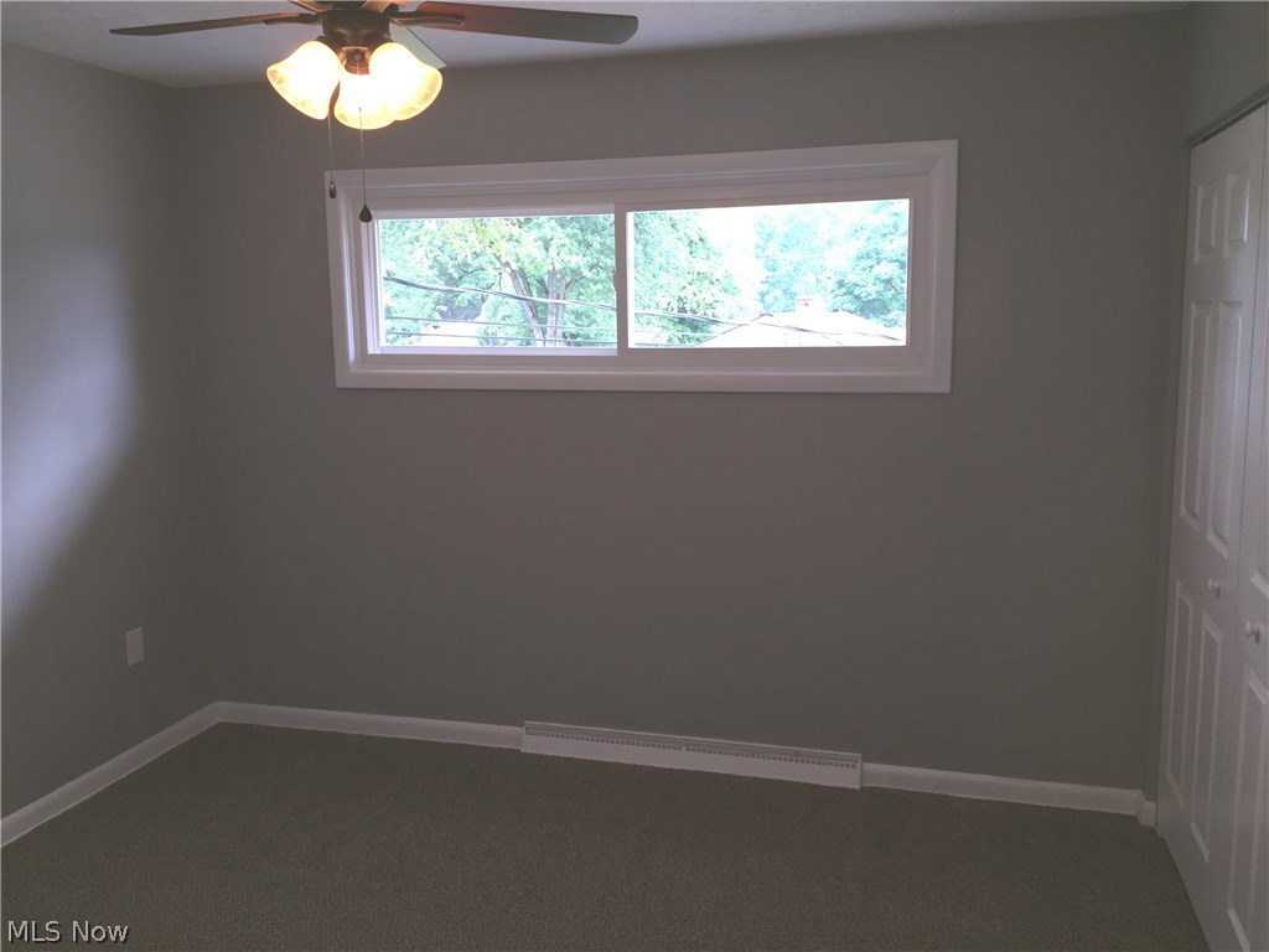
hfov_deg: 61.7
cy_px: 476
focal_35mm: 29
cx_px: 634
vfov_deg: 48.2
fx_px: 1063
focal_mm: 4.15
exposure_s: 1/62
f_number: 2.2
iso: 32
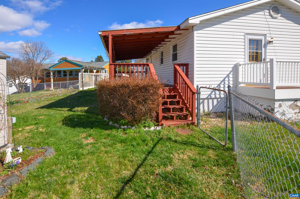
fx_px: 125
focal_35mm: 15
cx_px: 150
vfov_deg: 77.1
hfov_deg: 100.5
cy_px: 100
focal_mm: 10
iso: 100
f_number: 7.1
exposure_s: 1/250
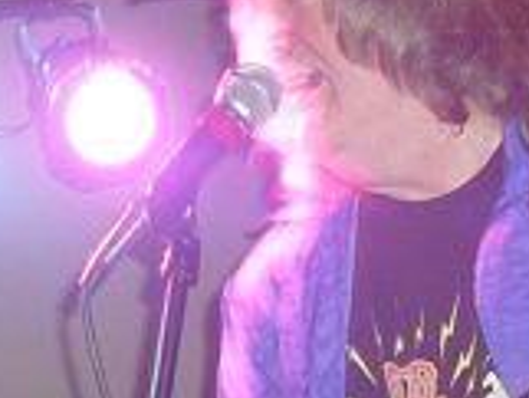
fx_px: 2126
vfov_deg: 10.7
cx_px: 240
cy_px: 191
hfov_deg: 14.2
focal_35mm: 139
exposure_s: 1/8
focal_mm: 5.2
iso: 250
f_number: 2.8
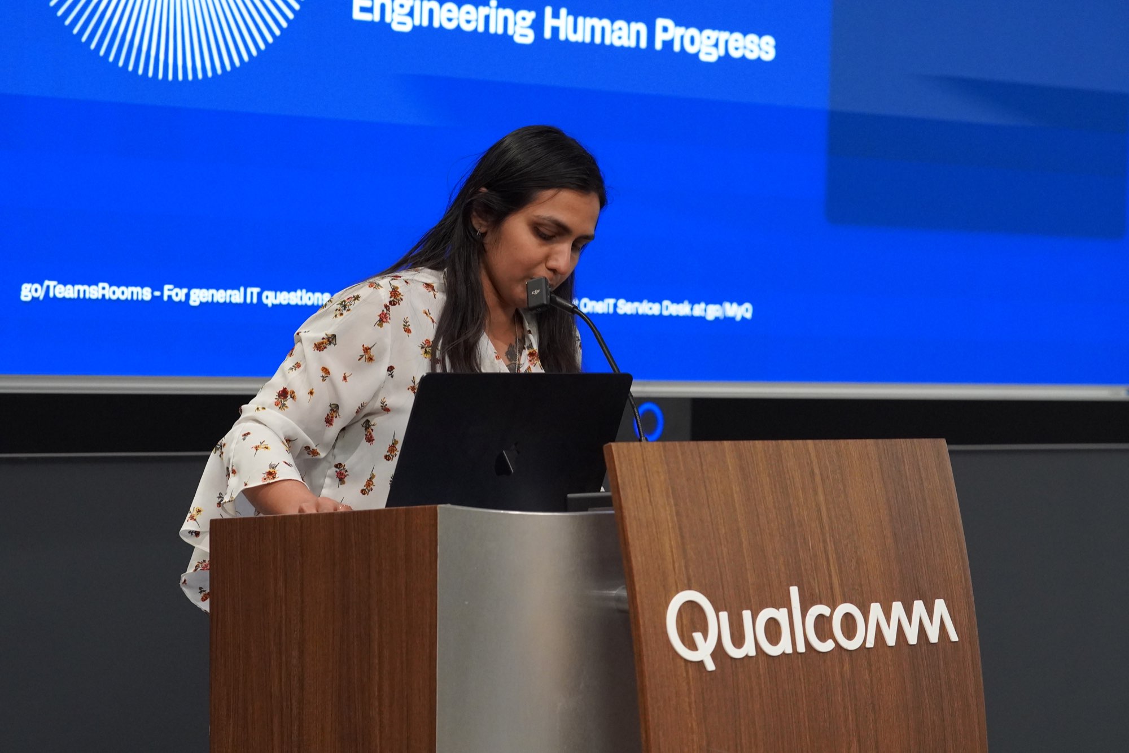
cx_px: 564
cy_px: 376
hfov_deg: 18.2
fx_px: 3528
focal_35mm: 112
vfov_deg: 12.2
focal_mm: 75
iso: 3200
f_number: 4
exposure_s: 1/160
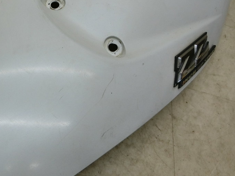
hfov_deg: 41.7
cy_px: 96
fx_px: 299
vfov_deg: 32.8
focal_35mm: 44
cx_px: 59
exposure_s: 1/125
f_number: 3.5
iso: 125
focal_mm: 4.5
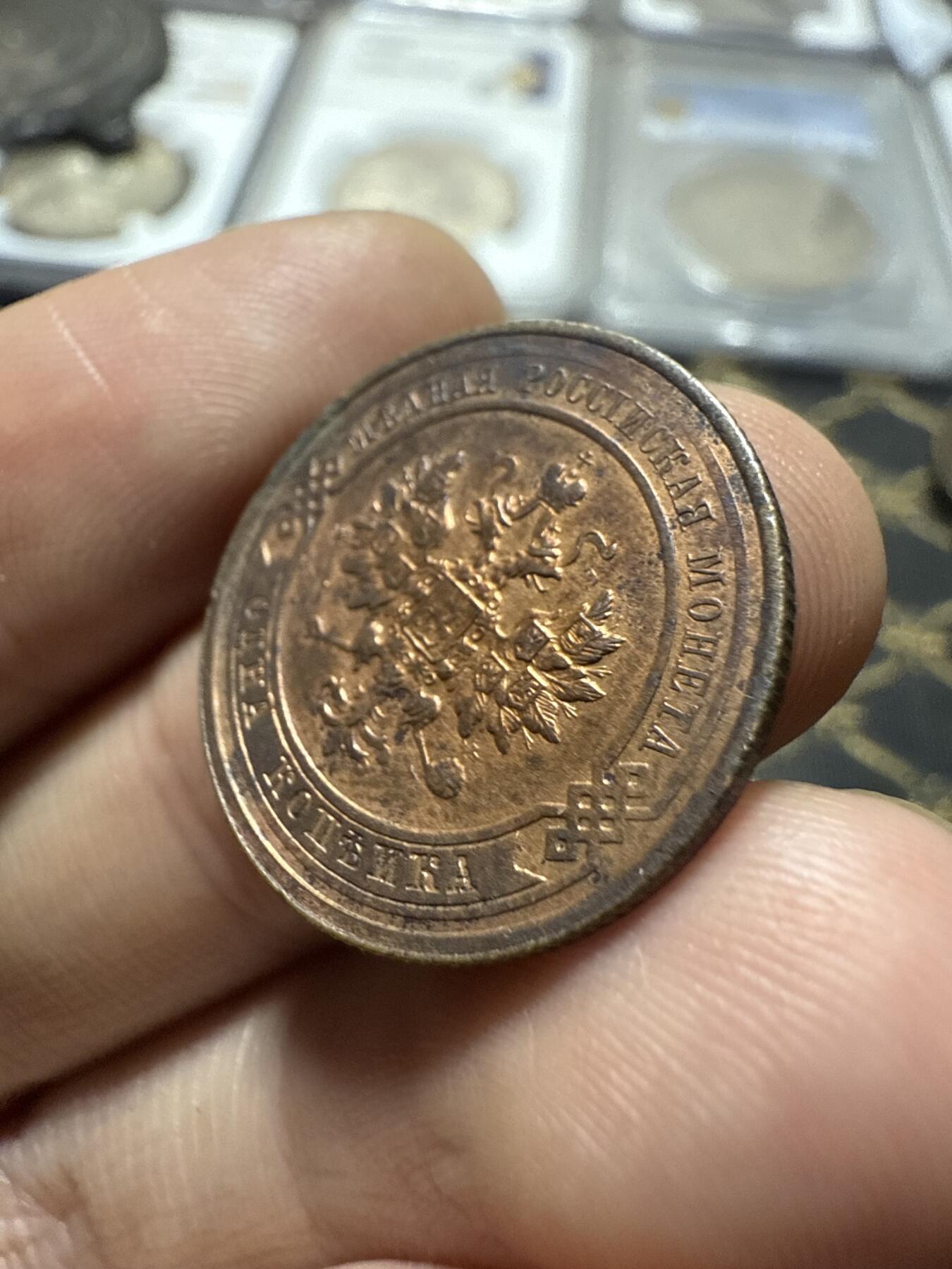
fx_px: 880
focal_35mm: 24
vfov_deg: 71.6
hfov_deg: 56.8
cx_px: 476
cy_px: 634
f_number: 2.2
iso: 320
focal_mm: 2.22
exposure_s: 1/72
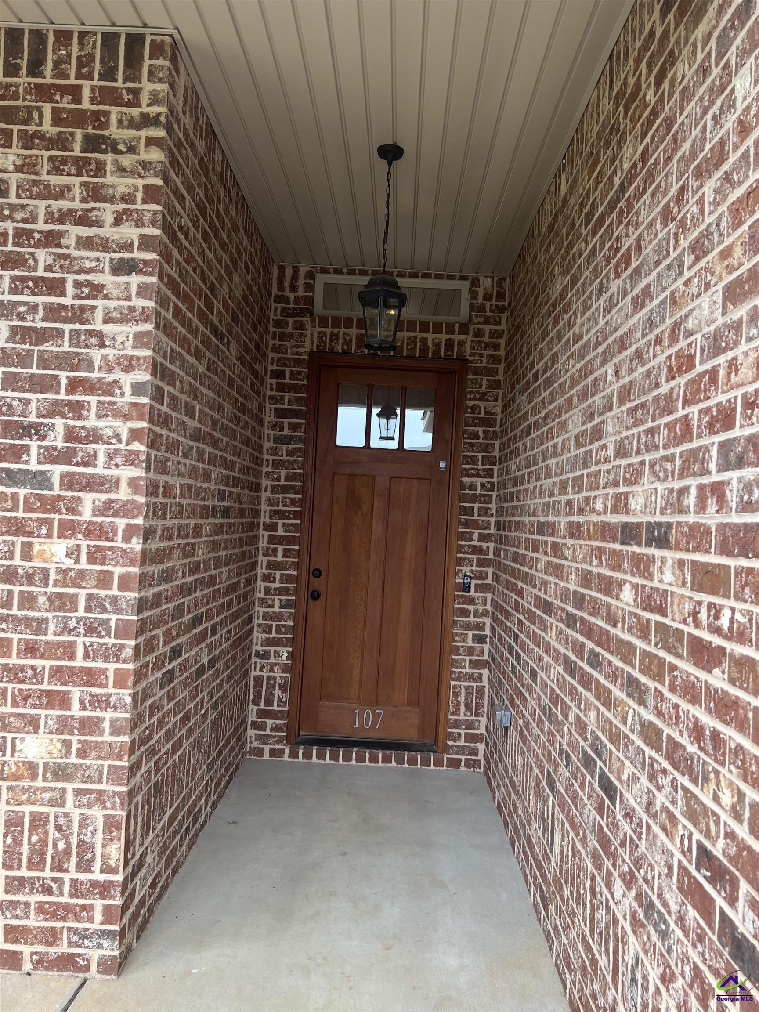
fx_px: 760
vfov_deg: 67.3
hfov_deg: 53.1
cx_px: 380
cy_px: 506
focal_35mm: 26
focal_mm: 5.7
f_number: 1.5
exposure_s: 1/145
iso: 32
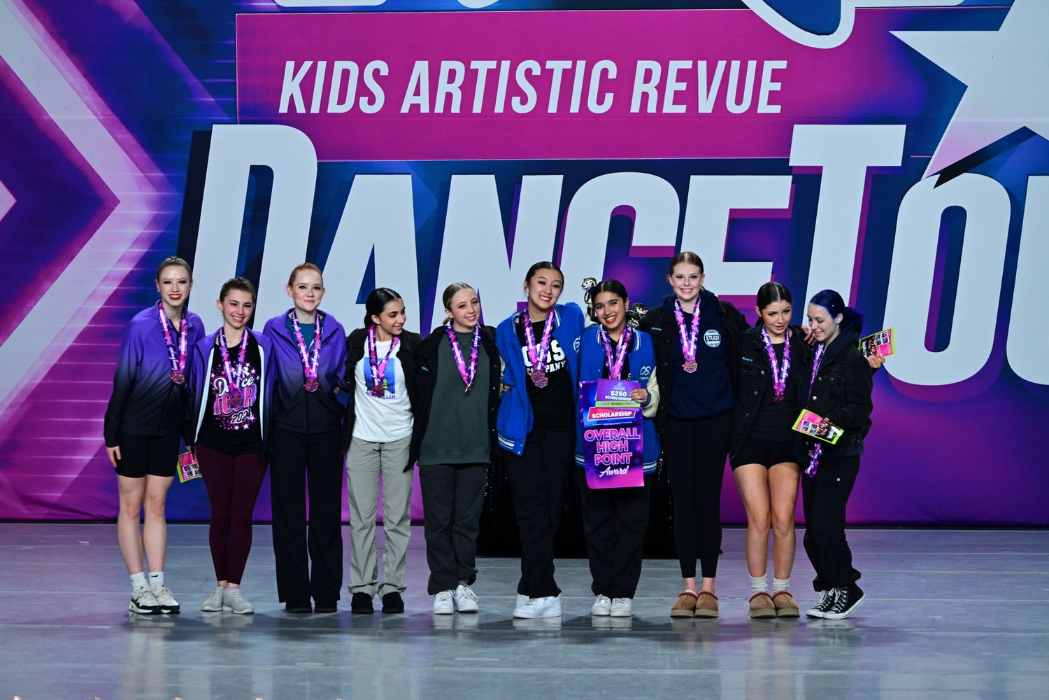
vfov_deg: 10.2
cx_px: 524
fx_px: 3933
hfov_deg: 15.2
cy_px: 350
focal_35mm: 135
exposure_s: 1/500
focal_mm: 135
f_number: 4
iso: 2500
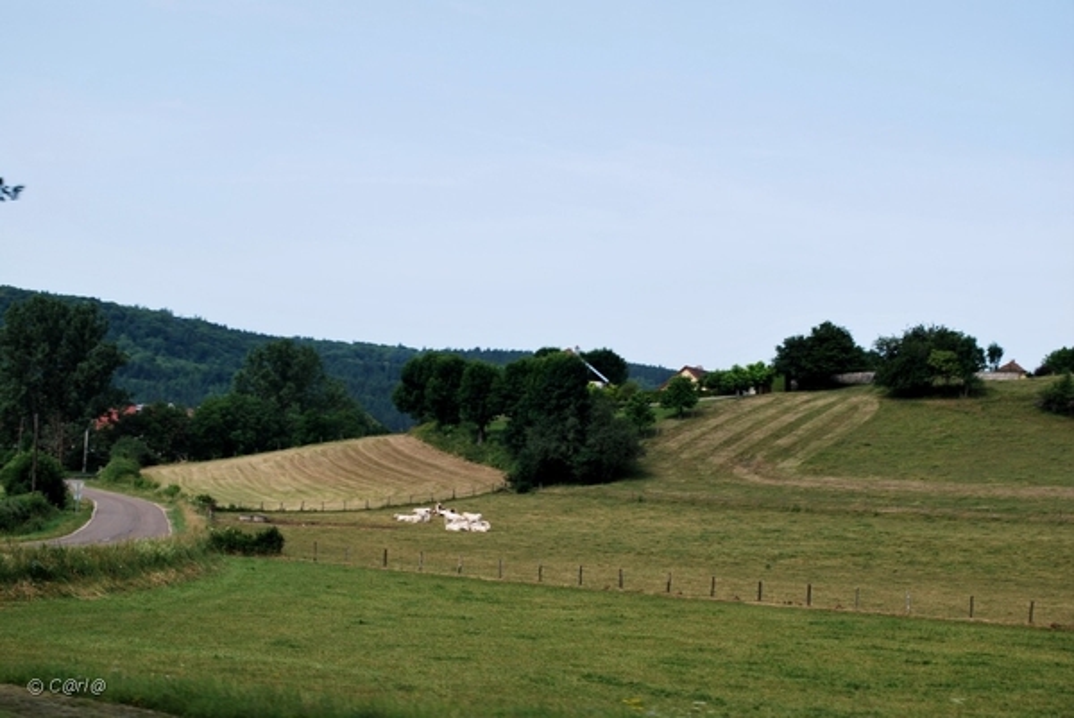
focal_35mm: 60
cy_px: 359
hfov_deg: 33.4
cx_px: 537
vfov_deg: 22.7
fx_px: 1791
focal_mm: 40
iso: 100
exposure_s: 1/200
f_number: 7.1
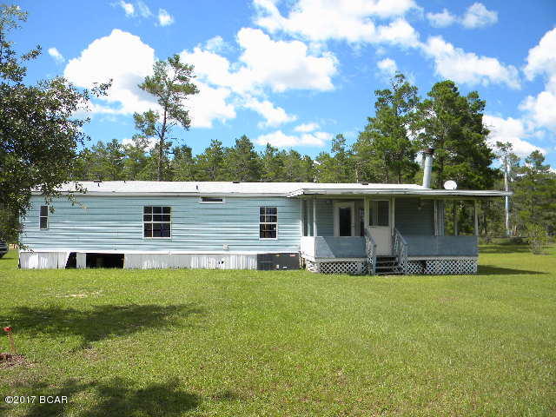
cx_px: 278
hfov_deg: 63.4
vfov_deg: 49.7
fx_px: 450
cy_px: 208
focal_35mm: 28
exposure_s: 1/651
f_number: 3.5
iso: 80
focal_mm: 5
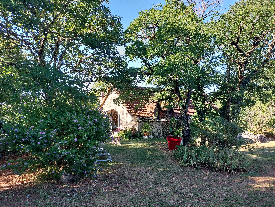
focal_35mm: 25
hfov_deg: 69.4
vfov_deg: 54.9
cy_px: 104
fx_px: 199
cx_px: 138
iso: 25
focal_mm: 5.23
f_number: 1.8
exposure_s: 1/160
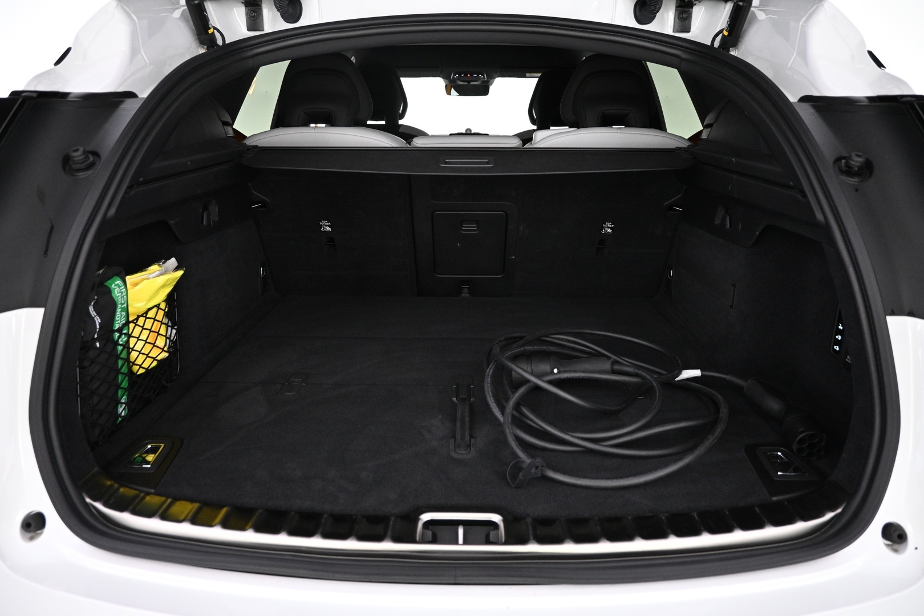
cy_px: 308
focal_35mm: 24
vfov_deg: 53.1
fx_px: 616
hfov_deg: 73.7
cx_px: 462
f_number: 3.5
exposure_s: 1/30
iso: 1600
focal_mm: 16
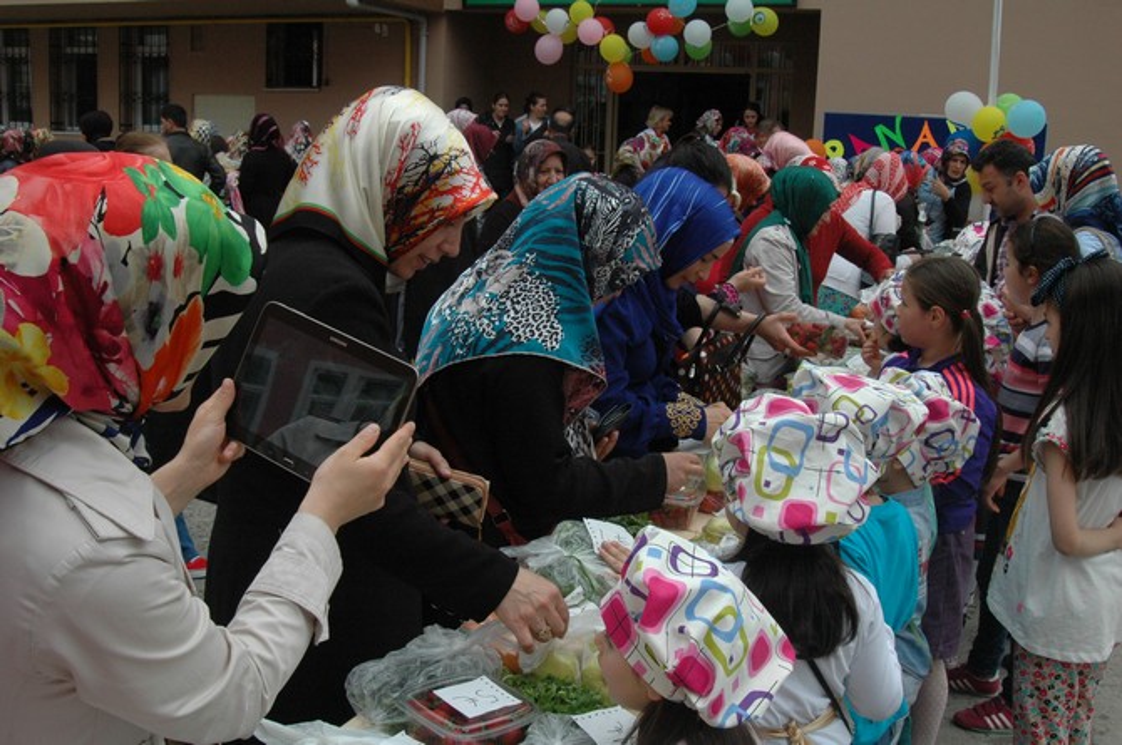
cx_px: 561
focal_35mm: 36
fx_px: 1121
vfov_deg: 36.8
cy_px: 372
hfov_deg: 53.2
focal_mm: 24
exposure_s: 1/400
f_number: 10
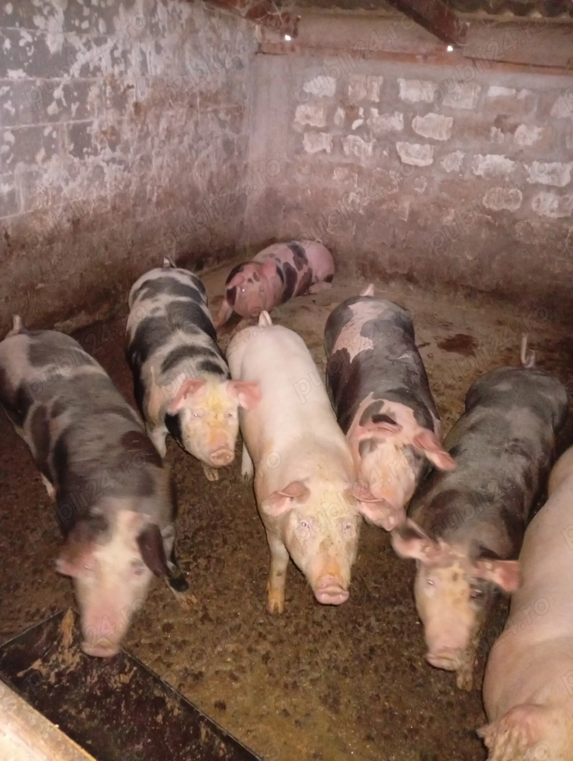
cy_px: 380
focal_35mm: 27
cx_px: 286
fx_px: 594
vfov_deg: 65.2
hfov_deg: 51.5
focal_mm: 3.98
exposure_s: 1/14.3
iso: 3625
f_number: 1.8
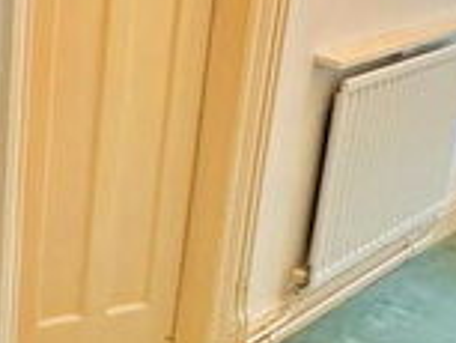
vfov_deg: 22.8
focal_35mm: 64
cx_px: 39
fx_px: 844
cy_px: 91
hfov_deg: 28.9
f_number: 2.2
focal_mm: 2.22
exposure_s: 1/50
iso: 320
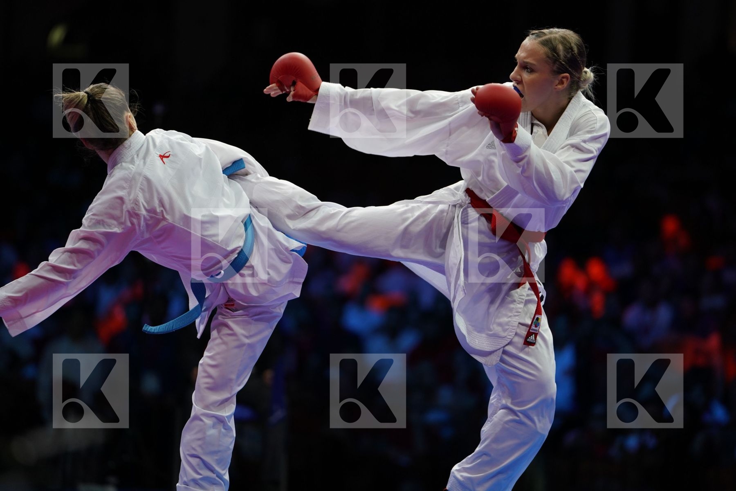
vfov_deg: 6.9
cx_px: 368
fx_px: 4089
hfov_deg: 10.3
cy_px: 246
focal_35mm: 200
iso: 1250
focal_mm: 200
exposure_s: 1/1000
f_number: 2.8
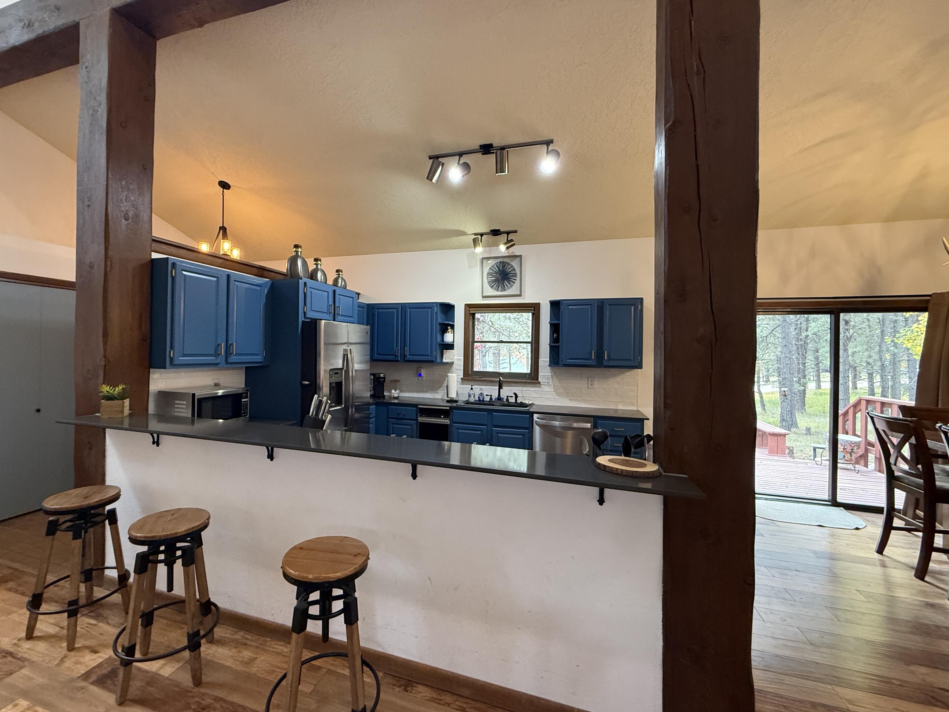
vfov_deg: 81.7
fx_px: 411
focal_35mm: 15
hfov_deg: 98.0
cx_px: 442
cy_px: 351
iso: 320
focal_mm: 2.22
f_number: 2.2
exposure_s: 1/60
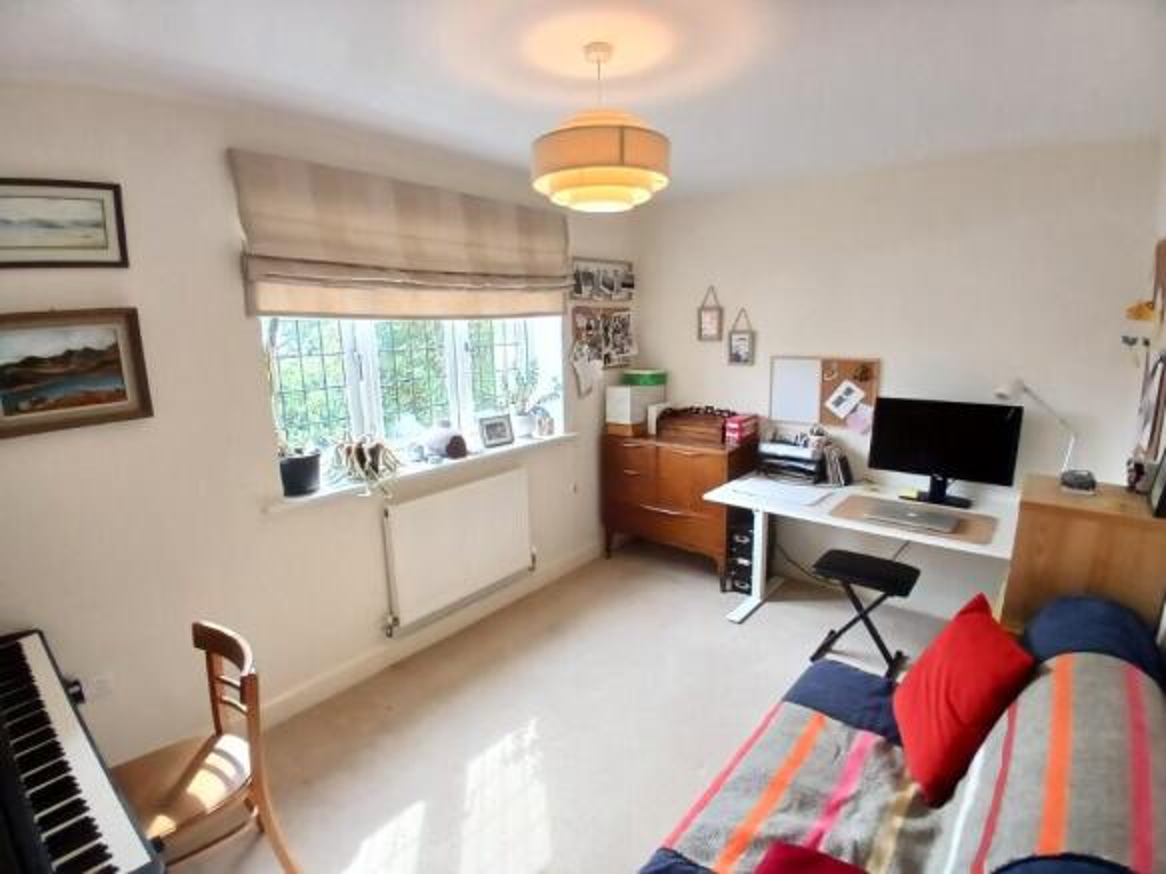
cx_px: 583
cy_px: 437
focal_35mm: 17
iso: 160
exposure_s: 1/33.3
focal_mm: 1.4
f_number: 2.2
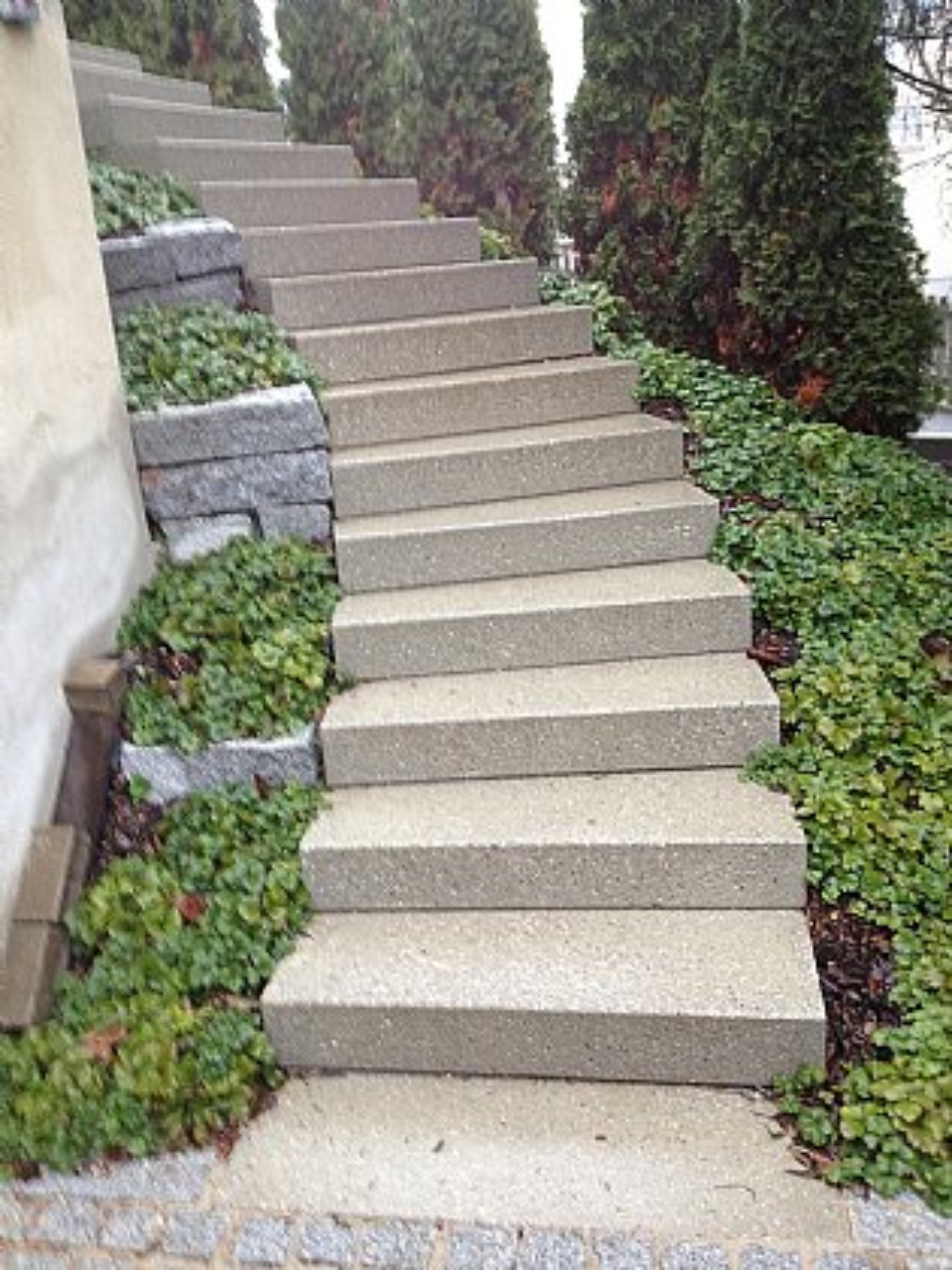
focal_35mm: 35
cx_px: 476
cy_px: 635
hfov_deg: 40.7
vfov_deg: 52.6
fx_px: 1283
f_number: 2.4
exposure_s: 1/20
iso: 80
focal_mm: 4.28
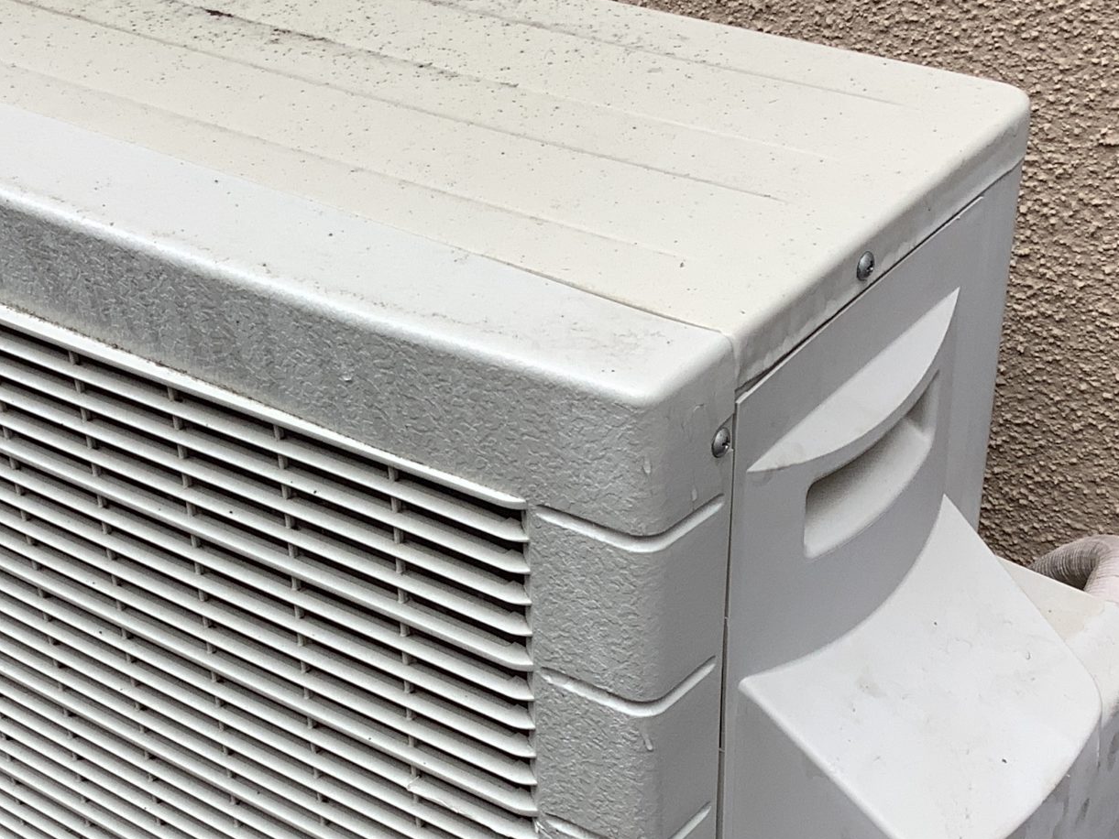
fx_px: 2101
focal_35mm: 65
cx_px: 336
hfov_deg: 29.5
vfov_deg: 22.5
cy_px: 586
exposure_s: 1/100
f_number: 2.4
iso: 32
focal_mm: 3.3
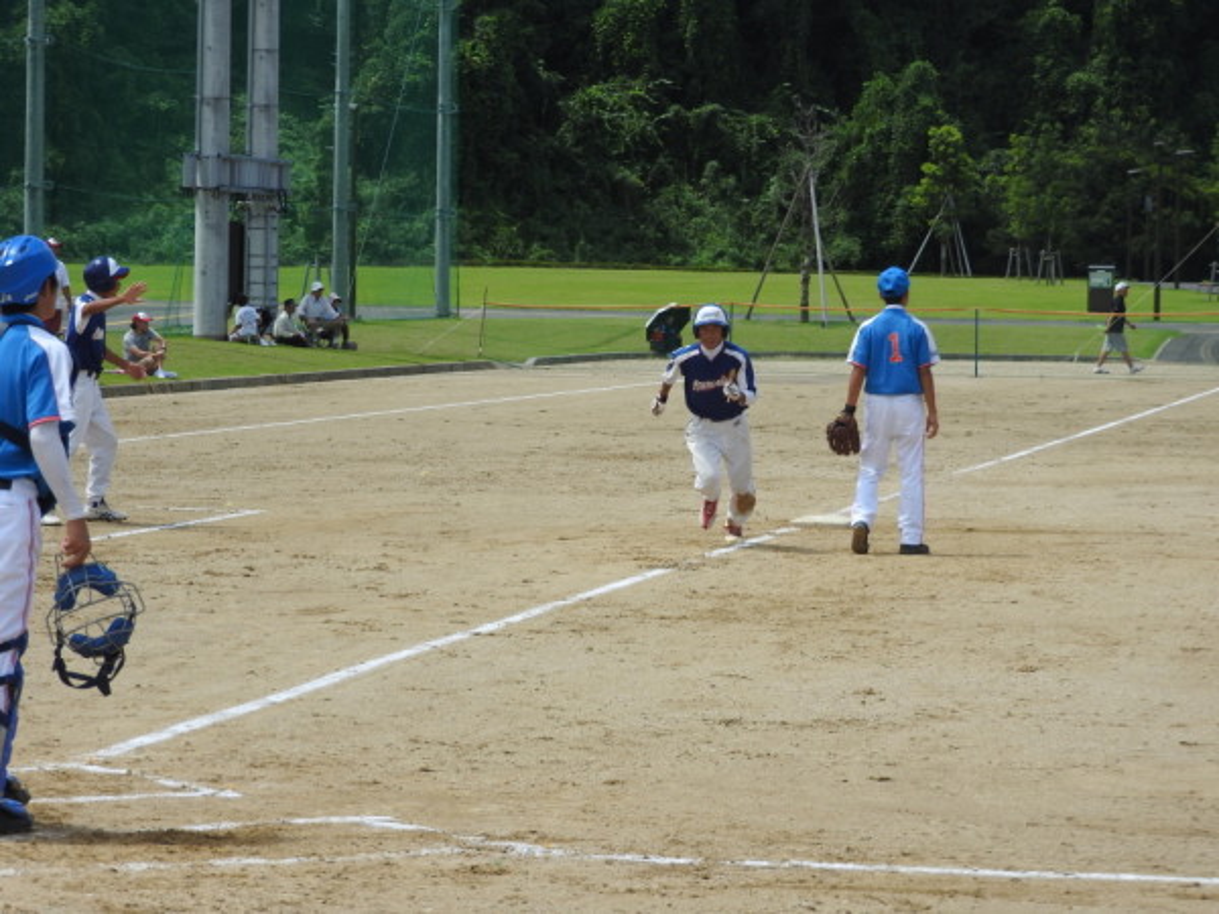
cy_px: 457
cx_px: 610
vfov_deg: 11.0
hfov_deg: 14.6
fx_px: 4754
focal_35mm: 135
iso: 100
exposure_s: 1/640
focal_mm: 24.2
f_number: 5
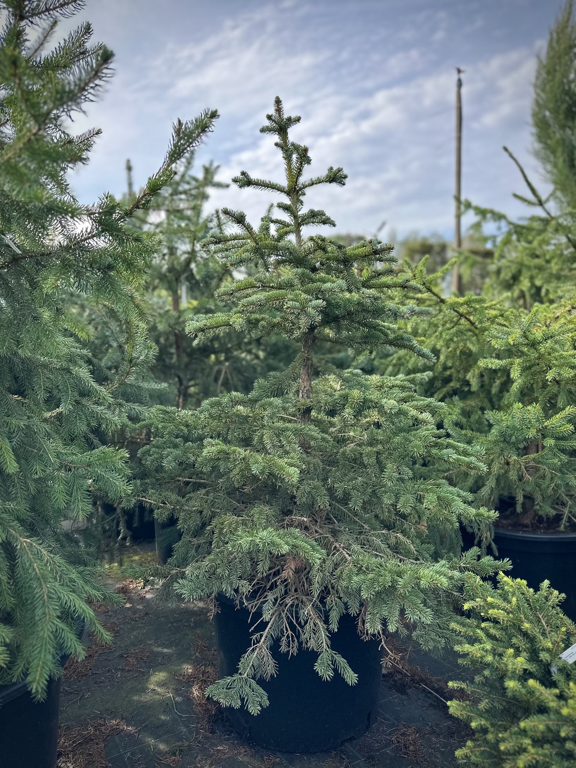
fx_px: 532
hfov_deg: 56.8
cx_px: 288
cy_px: 384
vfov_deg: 71.6
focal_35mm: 24
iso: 80
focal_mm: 6.86
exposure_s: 1/1473
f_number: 1.78
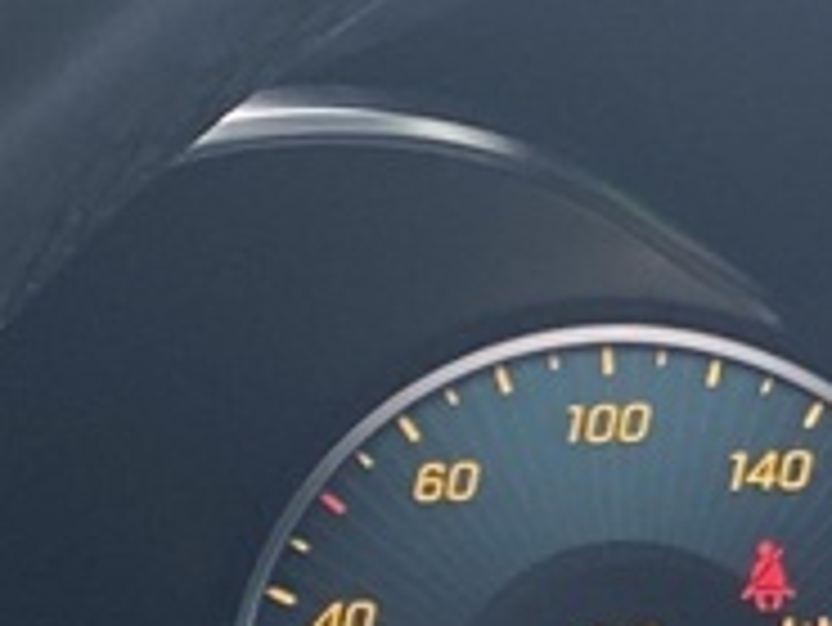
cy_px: 1495
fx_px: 4858
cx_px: 1178
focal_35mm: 202
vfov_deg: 7.0
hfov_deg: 9.6
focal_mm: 4.25
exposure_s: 1/121
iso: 125
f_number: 1.8
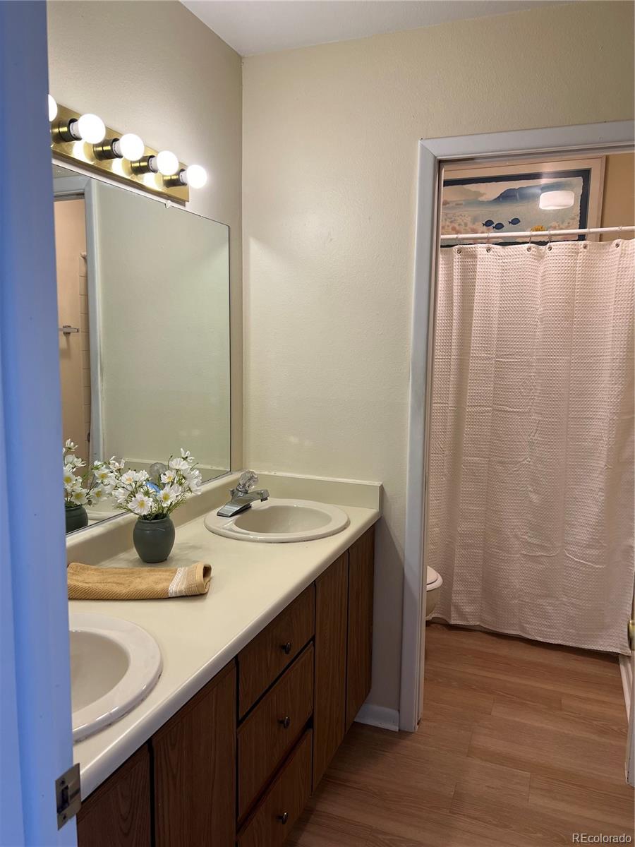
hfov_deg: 53.1
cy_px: 424
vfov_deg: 67.3
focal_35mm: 26
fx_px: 636
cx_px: 318
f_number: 1.5
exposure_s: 1/120
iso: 80
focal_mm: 5.7
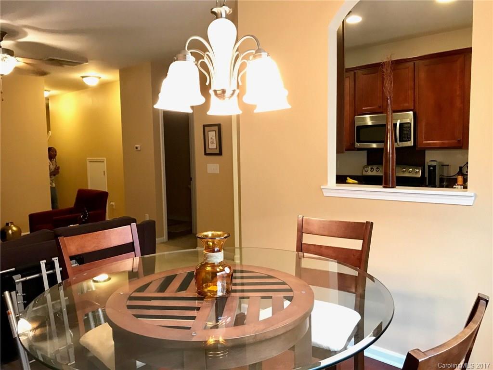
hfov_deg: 63.4
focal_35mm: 28
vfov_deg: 49.7
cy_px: 185
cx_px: 246
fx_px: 399
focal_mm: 3.99
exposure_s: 1/15
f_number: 1.8
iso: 64
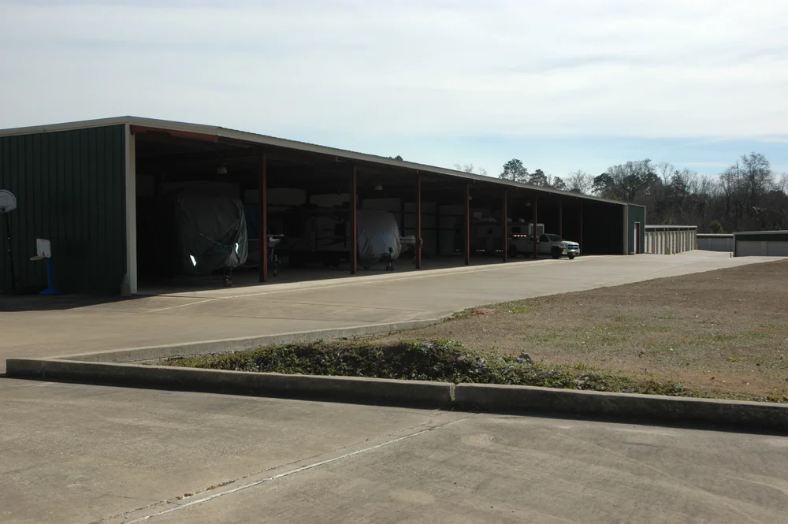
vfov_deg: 30.8
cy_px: 262
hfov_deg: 45.0
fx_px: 951
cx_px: 394
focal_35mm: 44
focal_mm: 29
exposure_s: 1/500
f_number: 8
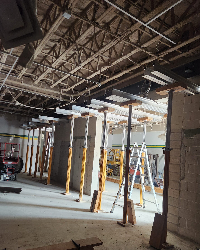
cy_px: 141
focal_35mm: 26
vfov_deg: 65.8
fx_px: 192
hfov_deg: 54.9
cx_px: 105
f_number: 1.8
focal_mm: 5.4
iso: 500
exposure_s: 1/120
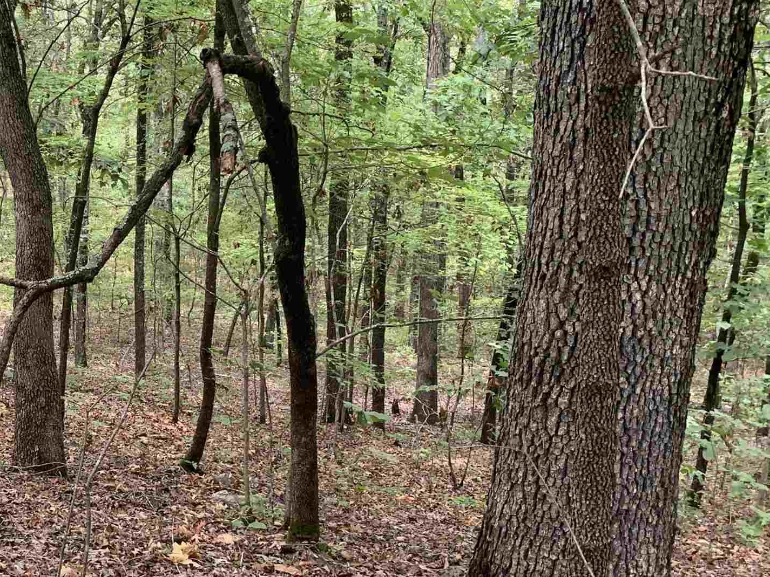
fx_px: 1246
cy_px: 379
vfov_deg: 26.0
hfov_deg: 31.4
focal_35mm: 56
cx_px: -28
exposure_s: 1/122
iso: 50
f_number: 1.8
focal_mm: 4.25
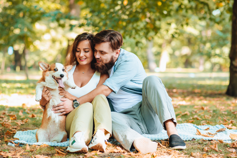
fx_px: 639
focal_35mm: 97
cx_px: 111
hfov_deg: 21.0
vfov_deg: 14.1
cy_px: 71
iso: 800
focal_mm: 85
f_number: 2.5
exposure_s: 1/500
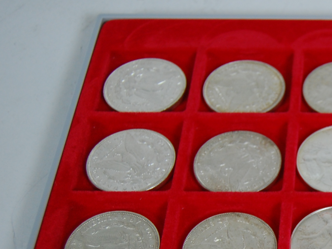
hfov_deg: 20.5
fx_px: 863
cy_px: 225
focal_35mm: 90
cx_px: 385
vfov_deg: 16.2
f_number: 4.2
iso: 400
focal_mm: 26
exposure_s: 1/80
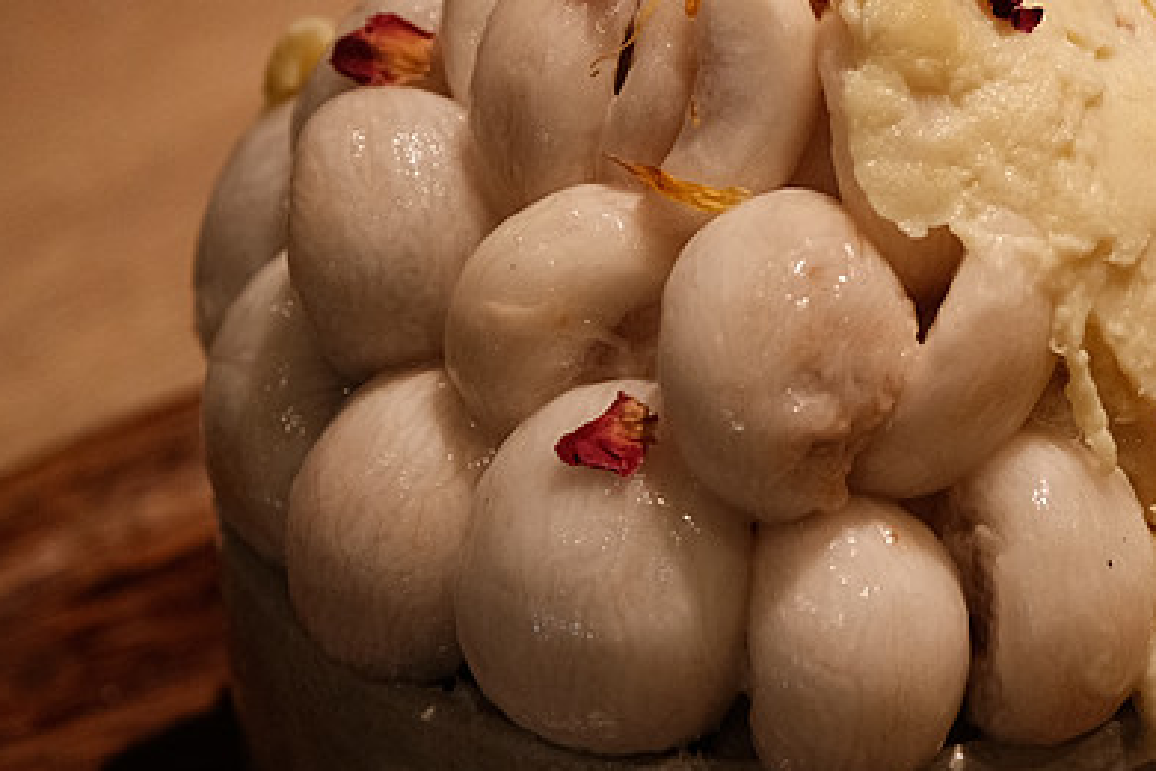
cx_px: 957
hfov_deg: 9.9
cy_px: 340
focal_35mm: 207
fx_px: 6646
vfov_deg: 6.6
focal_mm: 67.5
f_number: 4
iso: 1600
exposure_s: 1/160
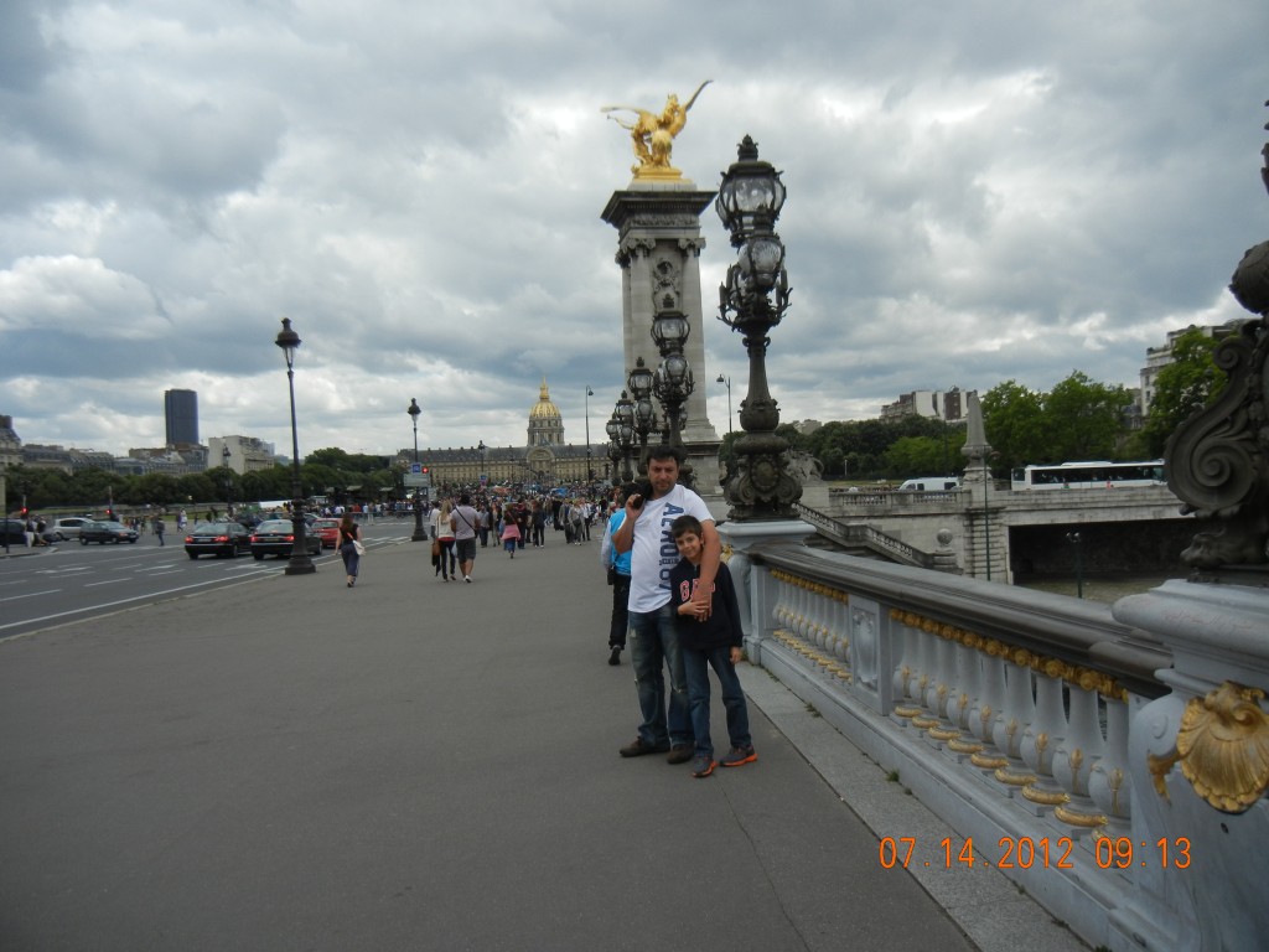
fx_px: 1100
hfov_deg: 60.0
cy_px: 476
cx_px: 634
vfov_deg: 46.8
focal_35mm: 30
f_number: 7
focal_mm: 5.4
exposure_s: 1/418
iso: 160
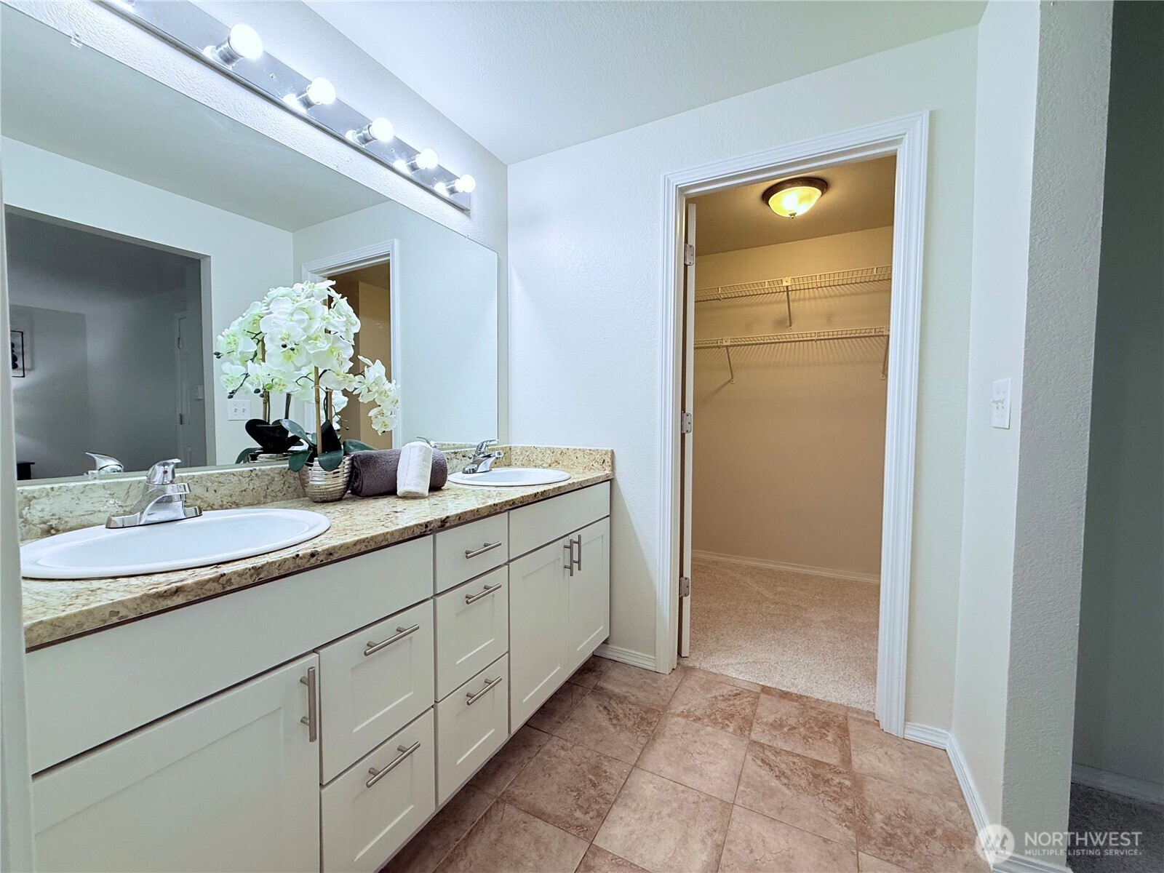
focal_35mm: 14
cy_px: 436
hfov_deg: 102.1
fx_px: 471
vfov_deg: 85.7
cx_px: 582
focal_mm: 2.22
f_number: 2.2
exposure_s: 1/120
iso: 100
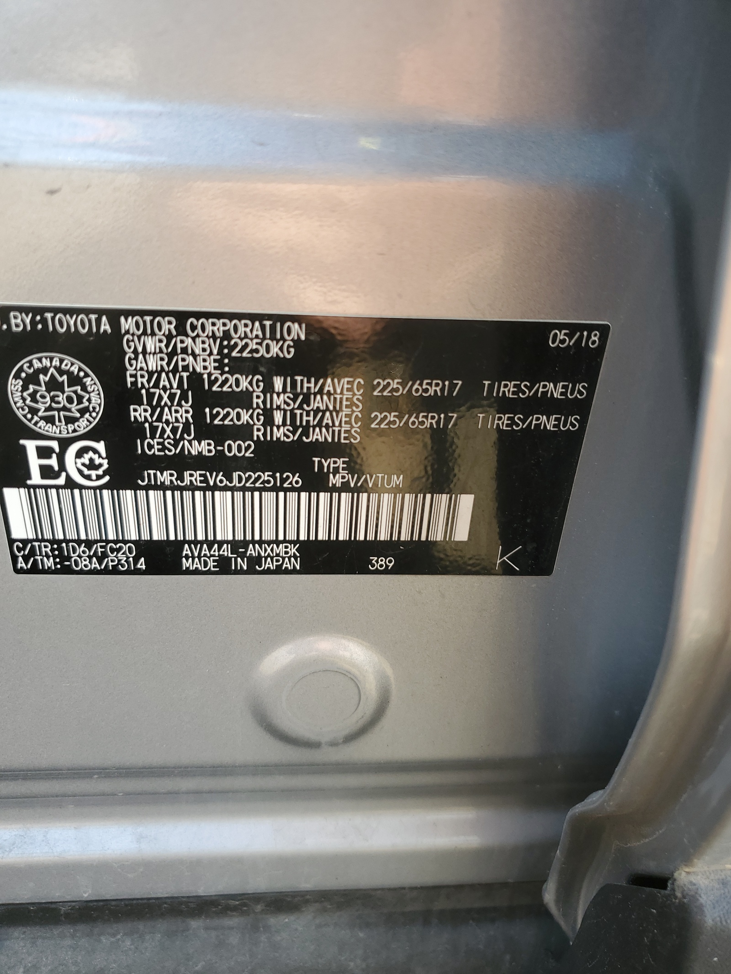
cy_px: 487
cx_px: 366
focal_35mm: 26
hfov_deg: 53.1
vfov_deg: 67.3
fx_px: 732
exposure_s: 1/200
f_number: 1.5
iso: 50
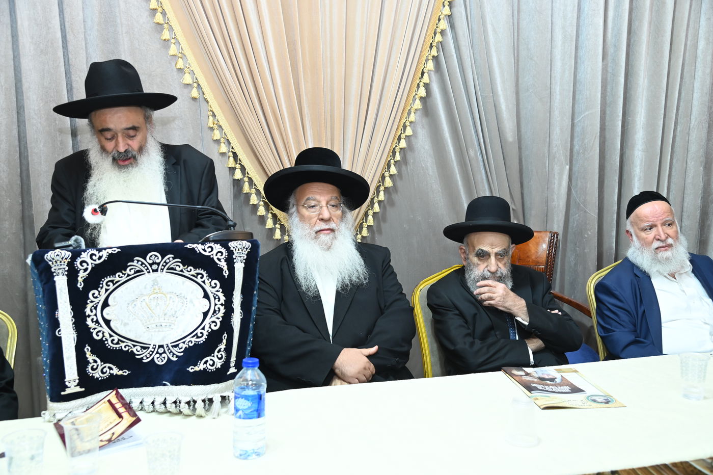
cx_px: 356
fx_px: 693
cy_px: 238
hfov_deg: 54.5
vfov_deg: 37.8
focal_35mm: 35
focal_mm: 35
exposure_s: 1/160
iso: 1600
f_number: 5
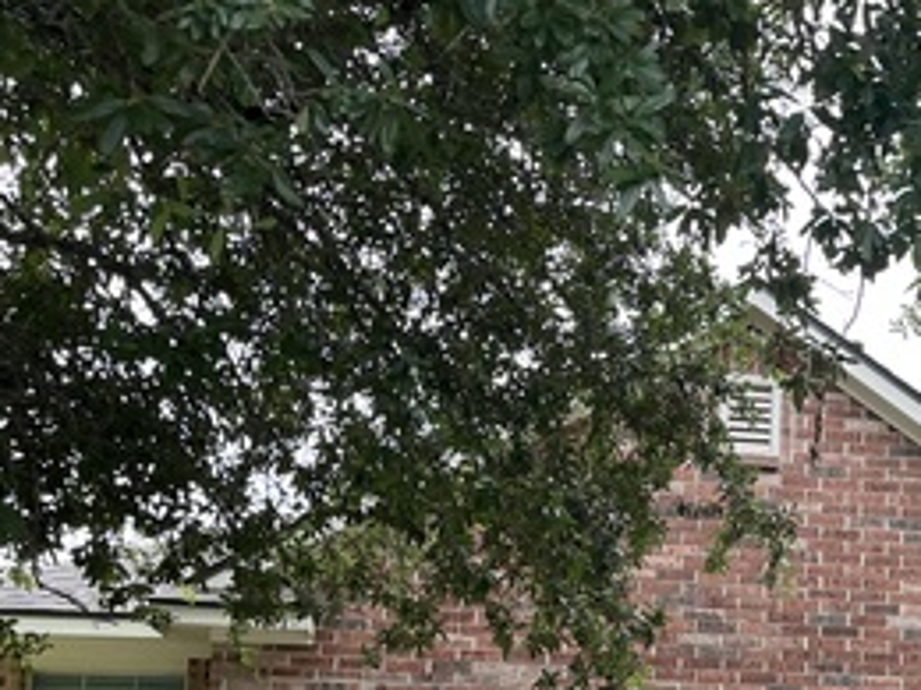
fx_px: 1703
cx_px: 956
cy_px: 630
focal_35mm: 64
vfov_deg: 22.3
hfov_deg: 28.1
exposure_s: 1/315
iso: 50
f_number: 1.6
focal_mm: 5.1
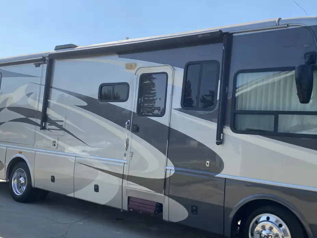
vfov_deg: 38.7
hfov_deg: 50.1
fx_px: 339
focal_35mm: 37
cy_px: 116
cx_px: 172
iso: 32
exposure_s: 1/3610
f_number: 1.8
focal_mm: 4.25
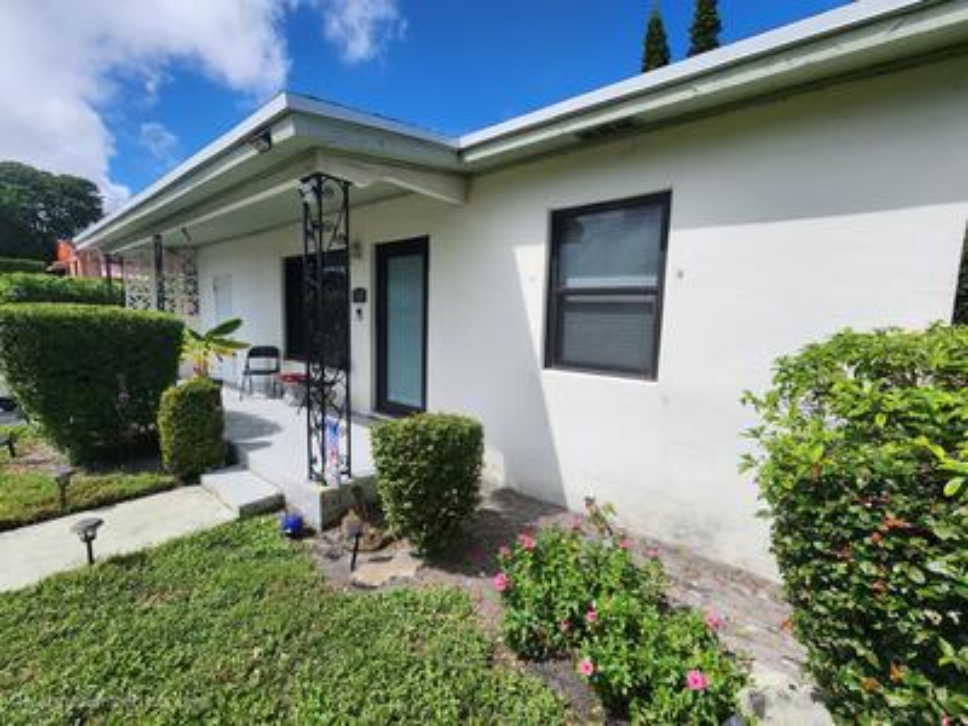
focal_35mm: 13
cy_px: 363
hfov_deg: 106.2
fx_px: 364
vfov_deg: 89.9
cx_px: 484
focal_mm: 2.2
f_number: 2.2
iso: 50
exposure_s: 1/3333
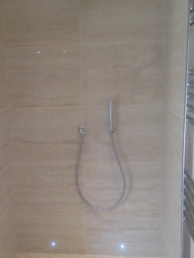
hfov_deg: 29.5
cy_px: 150
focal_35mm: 49
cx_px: 67
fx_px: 366
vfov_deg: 38.8
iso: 50
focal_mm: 4.12
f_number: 2.4
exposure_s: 1/40
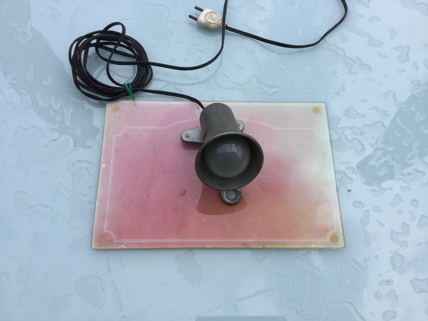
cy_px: 160
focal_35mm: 31
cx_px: 214
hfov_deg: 58.4
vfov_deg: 45.4
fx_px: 383
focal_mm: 3.3
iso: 25
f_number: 2.4
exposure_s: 1/367
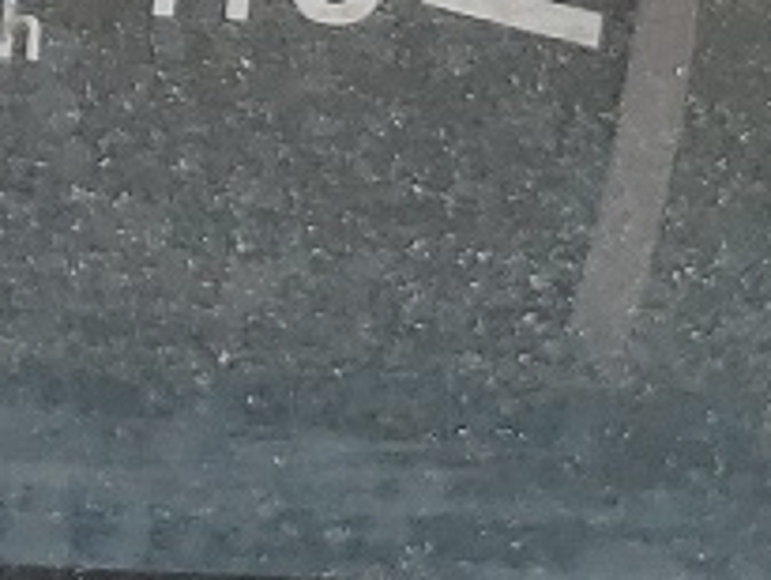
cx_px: -380
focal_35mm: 203
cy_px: -712
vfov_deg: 7.0
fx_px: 4524
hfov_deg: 9.5
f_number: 1.5
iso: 50
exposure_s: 1/278
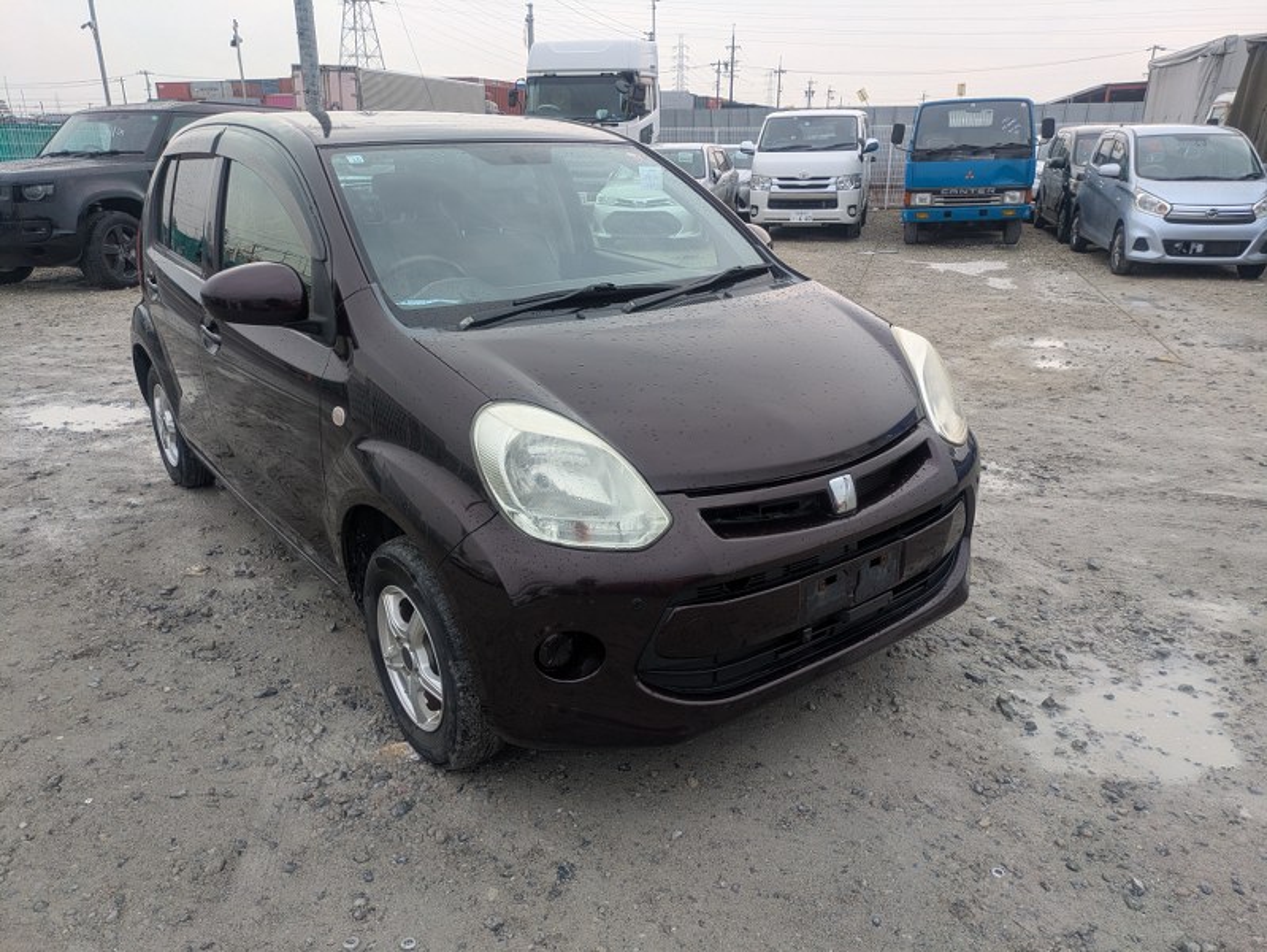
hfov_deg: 69.4
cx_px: 634
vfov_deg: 54.9
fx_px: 915
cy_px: 476
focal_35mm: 25
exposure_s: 1/461
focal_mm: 5.43
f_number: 1.89
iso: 53
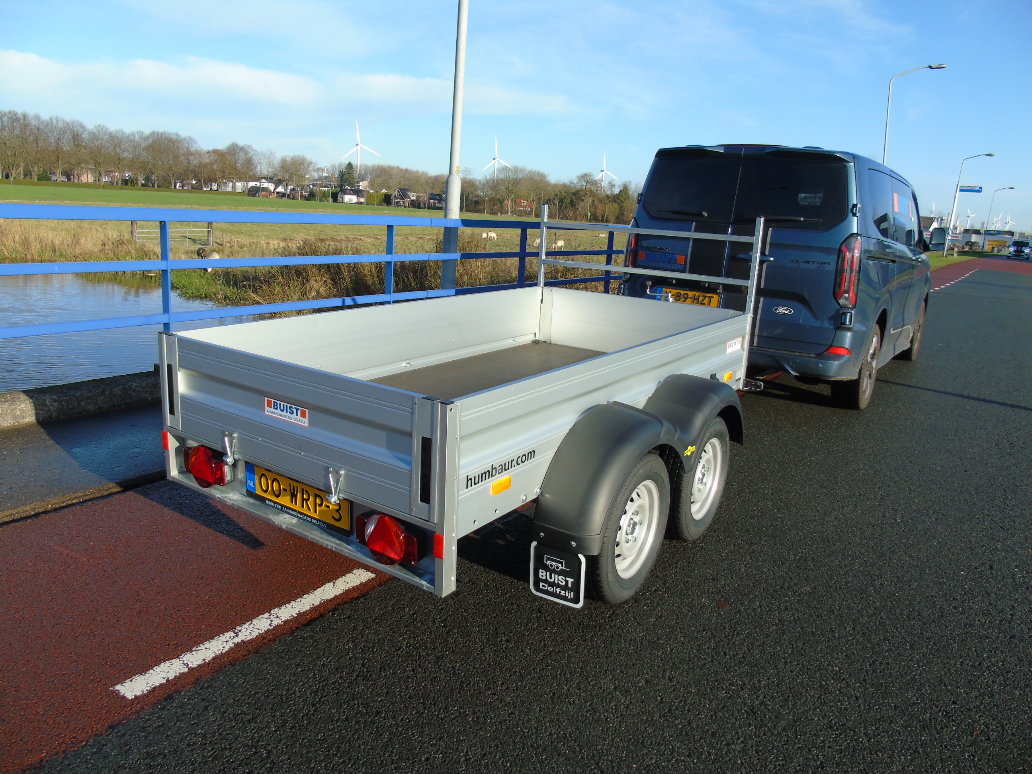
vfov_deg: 54.9
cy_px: 387
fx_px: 745
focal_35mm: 25
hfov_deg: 69.4
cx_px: 516
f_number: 3.4
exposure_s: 1/500
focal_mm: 4.4
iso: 80
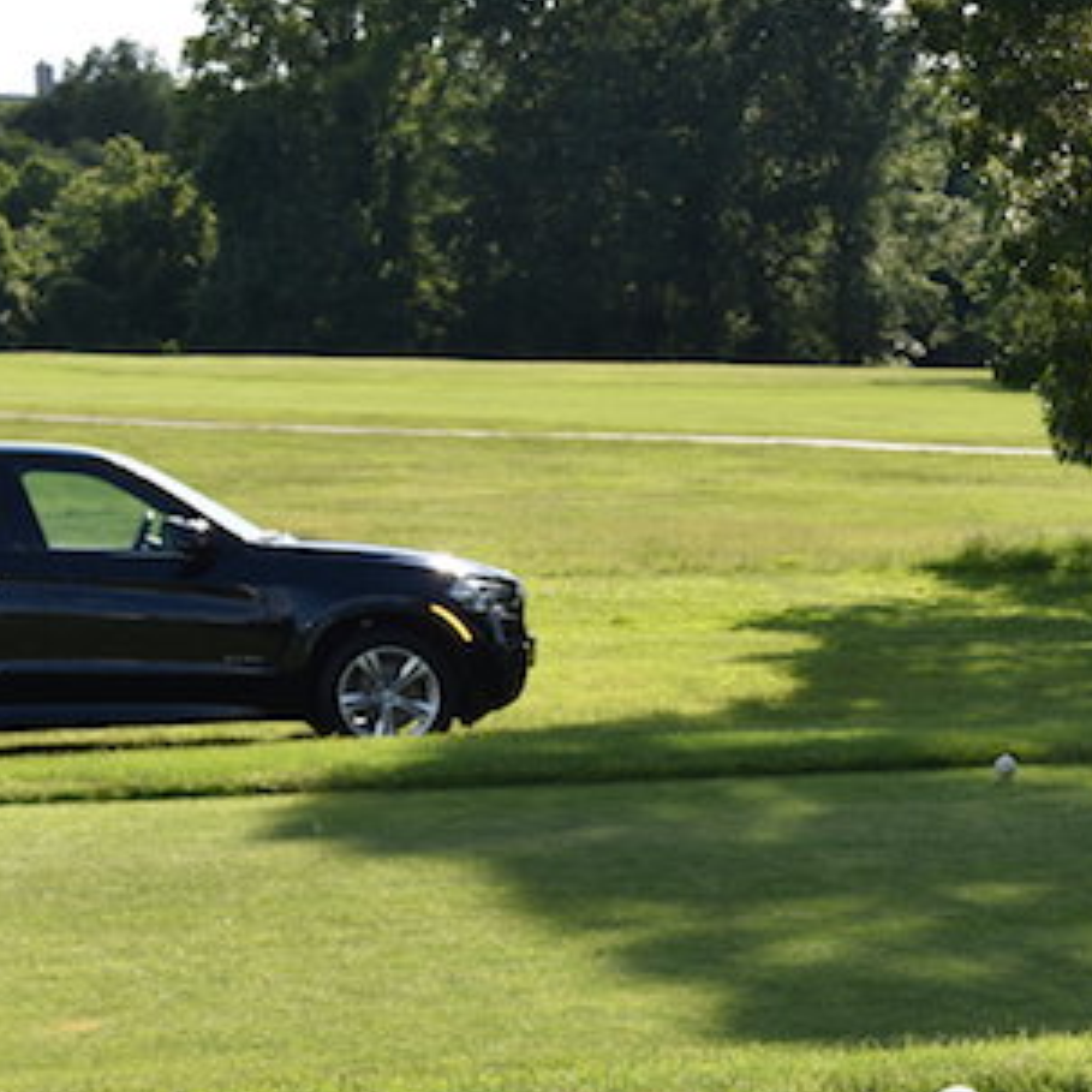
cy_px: 993
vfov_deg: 15.0
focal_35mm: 115
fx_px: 4104
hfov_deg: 14.7
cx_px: 1254
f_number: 7.1
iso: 100
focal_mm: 40
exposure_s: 1/200
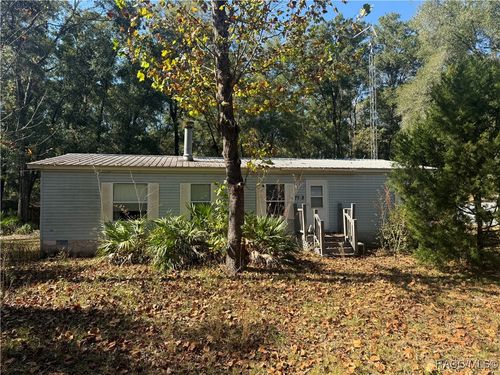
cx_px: 250
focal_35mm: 24
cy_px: 188
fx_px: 347
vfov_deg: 56.8
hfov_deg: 71.6
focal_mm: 6.76
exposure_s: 1/1215
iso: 80
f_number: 1.78
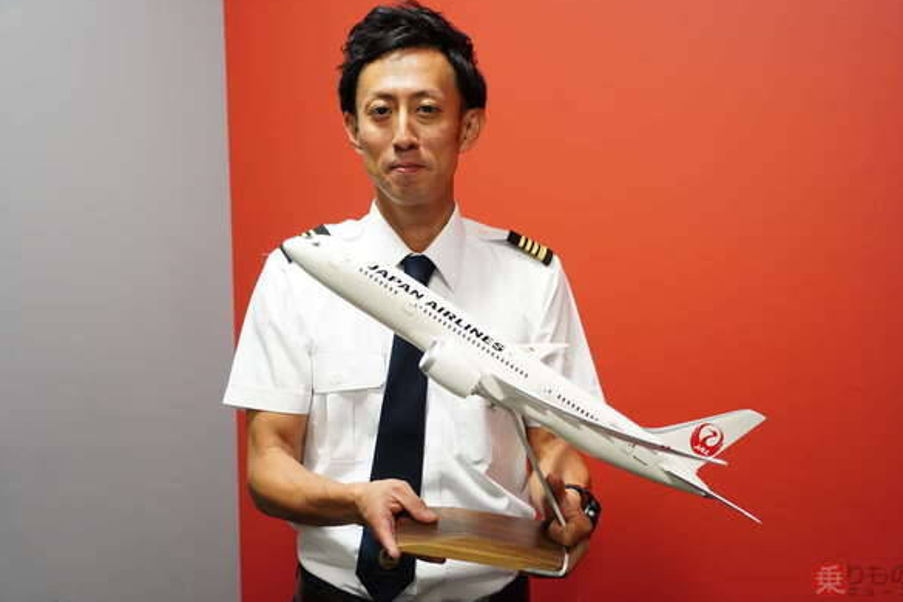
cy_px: 298
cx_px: 460
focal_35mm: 39
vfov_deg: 34.2
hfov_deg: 49.6
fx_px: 978
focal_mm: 38
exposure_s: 1/125
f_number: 4
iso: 6400
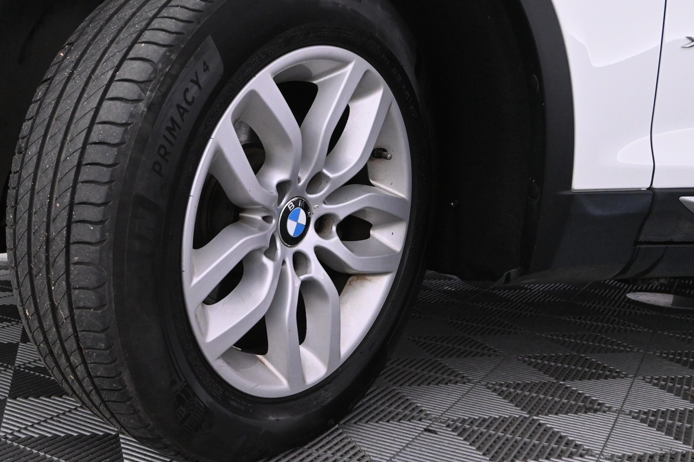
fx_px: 778
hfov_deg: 47.3
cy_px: 215
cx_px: 233
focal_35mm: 40
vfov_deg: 33.1
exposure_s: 1/100
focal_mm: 19.5
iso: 3200
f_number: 5
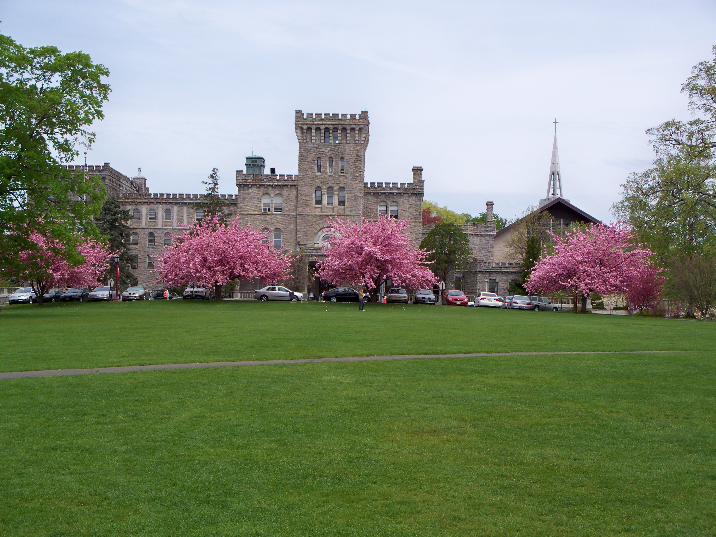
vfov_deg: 24.4
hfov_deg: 32.2
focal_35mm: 60
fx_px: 1241
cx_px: 358
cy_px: 268
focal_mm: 12.89
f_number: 5.4
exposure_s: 1/320
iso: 80
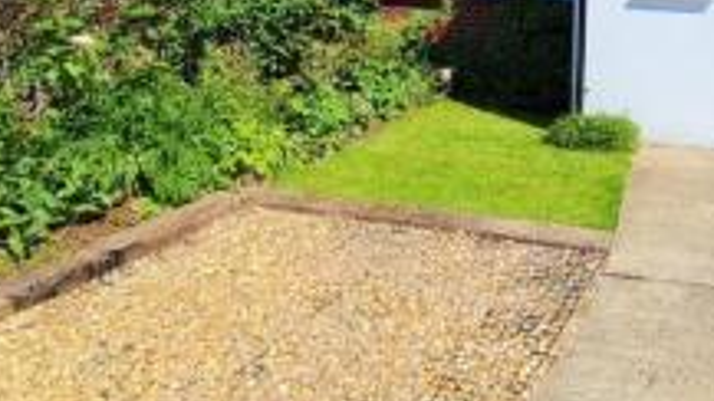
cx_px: 591
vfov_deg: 28.0
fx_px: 719
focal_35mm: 38
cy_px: -54
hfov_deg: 49.1
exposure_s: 1/1780
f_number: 2.2
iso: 64
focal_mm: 2.2
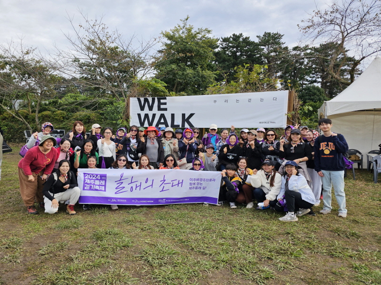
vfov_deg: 58.9
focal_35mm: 23
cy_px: 142
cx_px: 190
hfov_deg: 73.9
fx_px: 253
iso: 10
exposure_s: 1/333
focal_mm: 6.3
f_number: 1.7
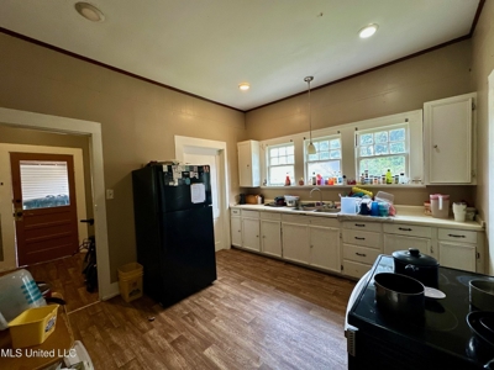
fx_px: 200
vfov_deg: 85.7
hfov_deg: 102.1
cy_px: 185
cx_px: 247
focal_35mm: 14
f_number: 2.2
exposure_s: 1/60
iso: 500
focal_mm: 2.22
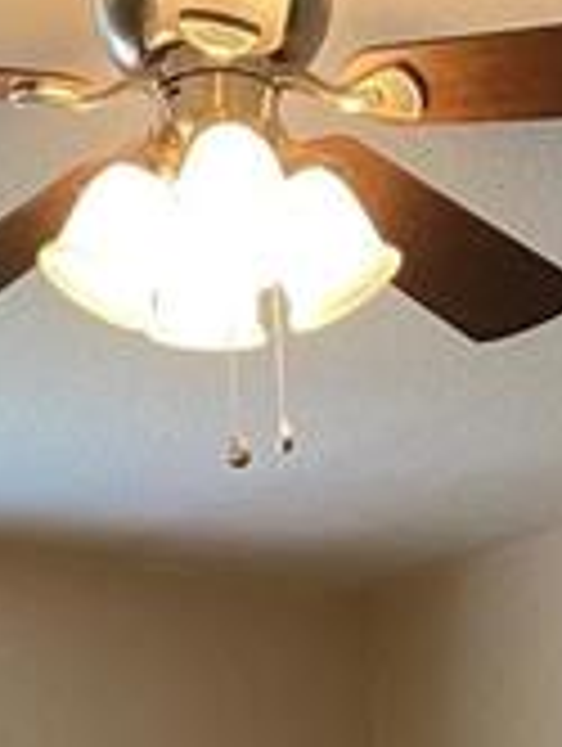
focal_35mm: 120
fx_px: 2591
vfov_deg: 13.4
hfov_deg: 12.4
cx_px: 252
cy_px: 1620
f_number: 1.8
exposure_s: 1/60
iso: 100
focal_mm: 4.25
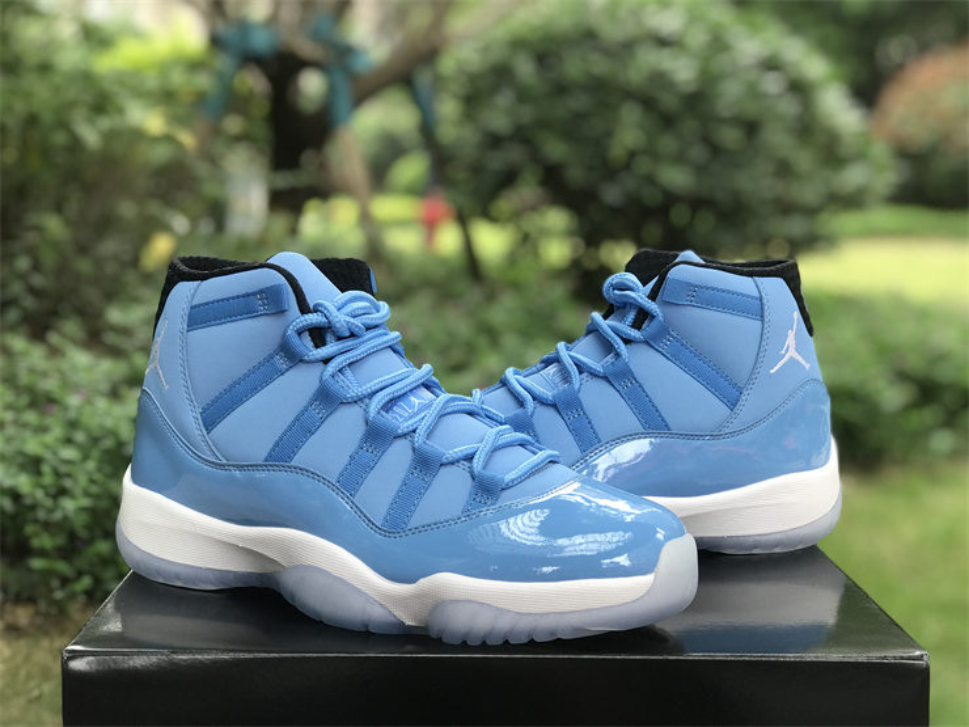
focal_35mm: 57
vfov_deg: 25.7
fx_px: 1596
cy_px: 364
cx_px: 484
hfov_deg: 33.8
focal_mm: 6.6
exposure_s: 1/50
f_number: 2.8
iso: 25
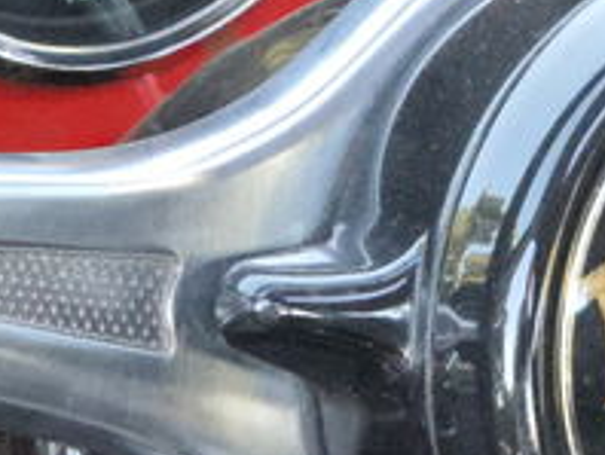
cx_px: 324
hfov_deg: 7.4
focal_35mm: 267
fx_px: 4672
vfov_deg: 5.6
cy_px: 6
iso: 400
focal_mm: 7.9
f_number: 2.4
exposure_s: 1/120
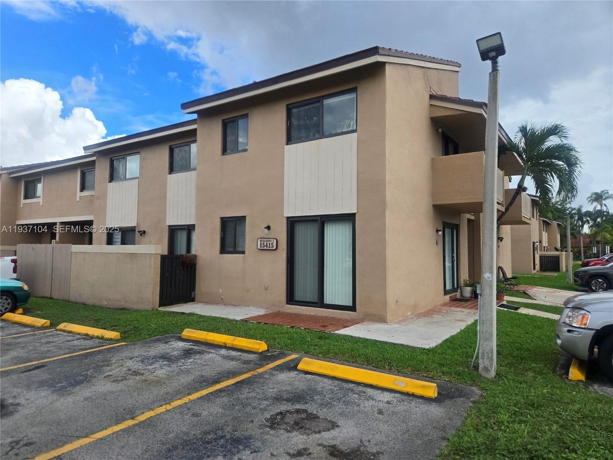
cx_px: 306
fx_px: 407
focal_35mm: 23
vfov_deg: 58.9
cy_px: 230
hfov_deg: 73.9
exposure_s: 1/2921
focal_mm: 5.4
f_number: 1.8
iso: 64
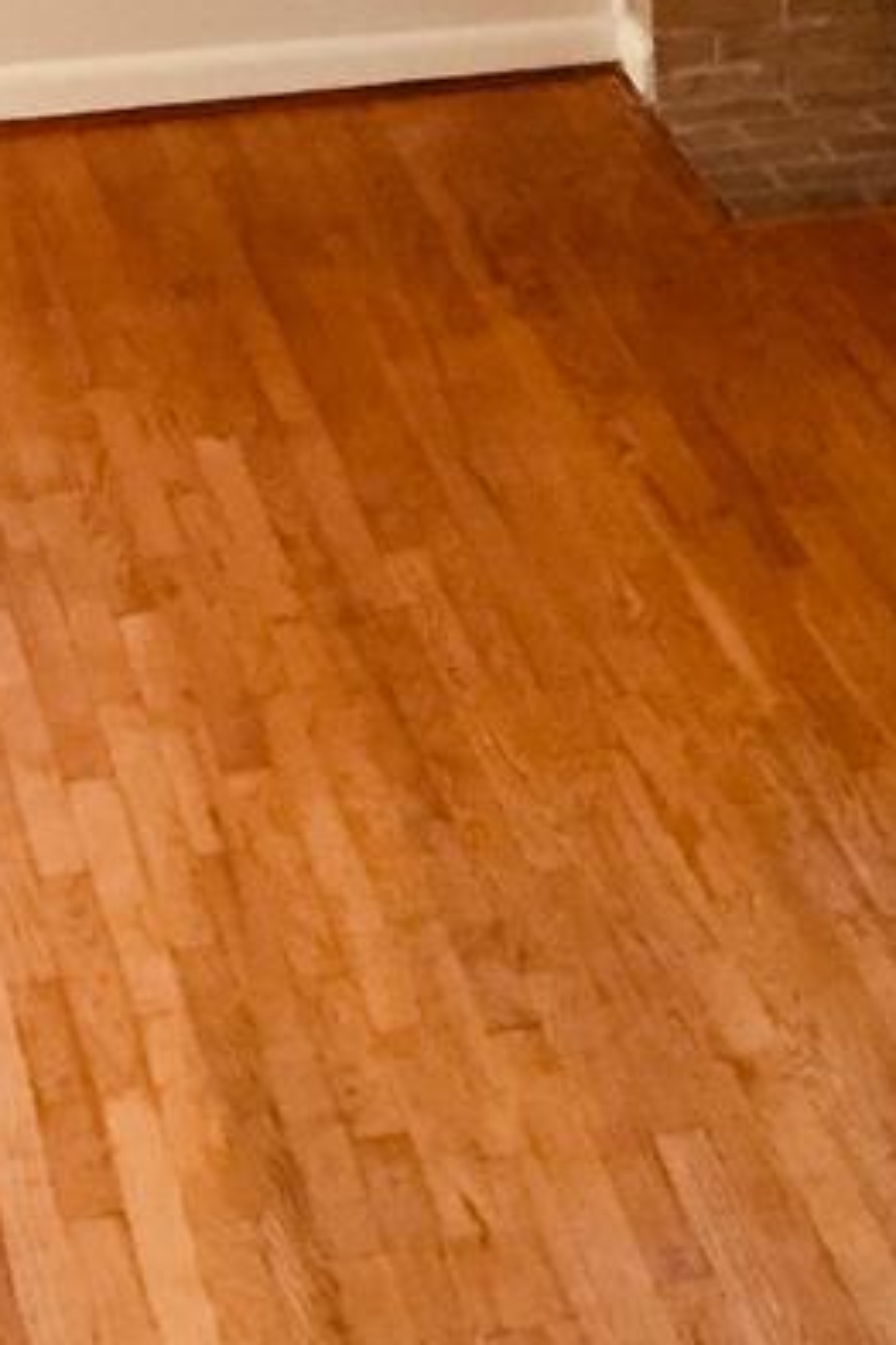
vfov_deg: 17.3
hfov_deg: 11.3
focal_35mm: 118
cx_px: 1187
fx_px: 4405
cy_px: 804
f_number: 2.2
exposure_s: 1/24
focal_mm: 4.15
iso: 250
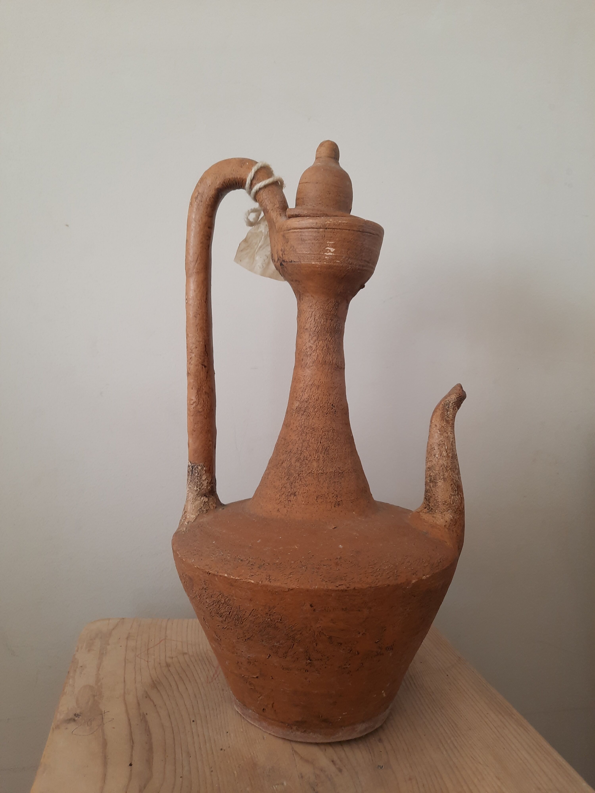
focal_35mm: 25
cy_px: 396
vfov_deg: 69.4
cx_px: 298
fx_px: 573
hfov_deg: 54.9
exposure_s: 1/50
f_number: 2
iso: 160
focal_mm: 4.6
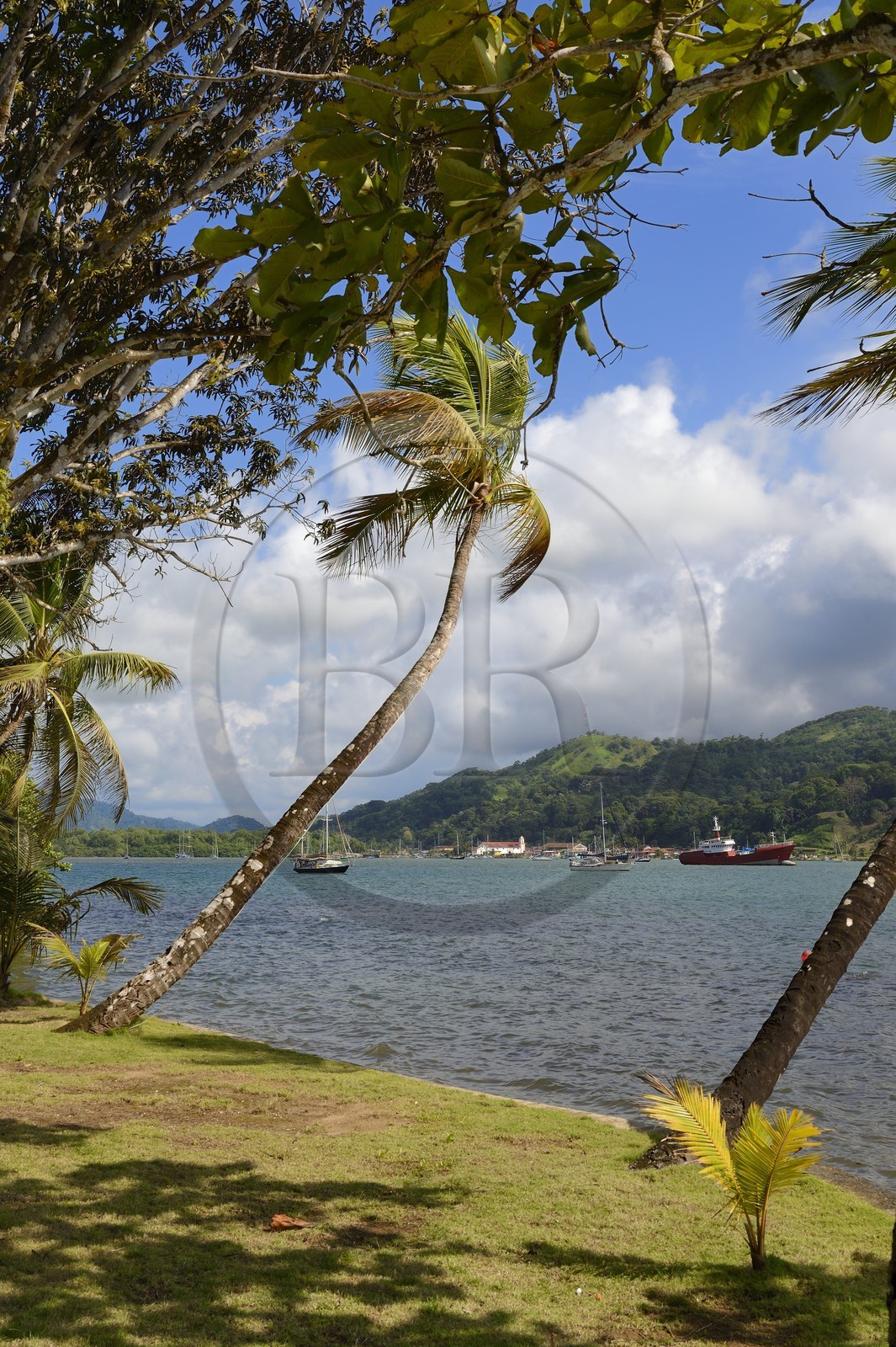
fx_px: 1420
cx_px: 448
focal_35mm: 38
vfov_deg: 50.7
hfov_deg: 35.0
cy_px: 674
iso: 200
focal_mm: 38
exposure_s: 1/250
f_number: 14
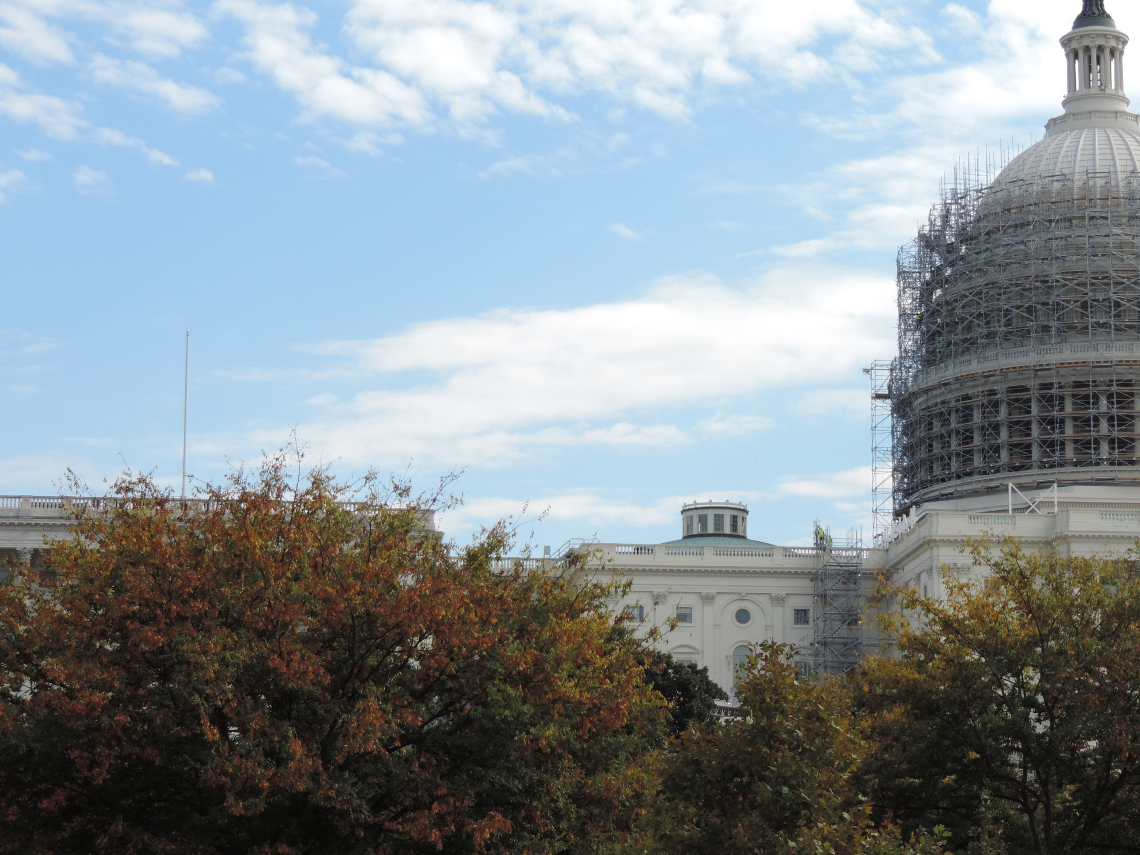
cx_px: 724
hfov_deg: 20.4
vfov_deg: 15.4
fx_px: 3162
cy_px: 453
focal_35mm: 96
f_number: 3.9
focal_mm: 13.3
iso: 80
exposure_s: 1/500
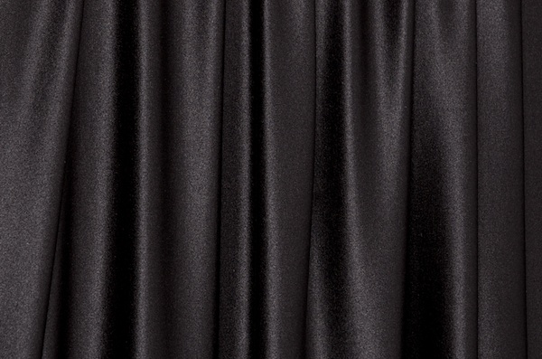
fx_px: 2140
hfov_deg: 14.4
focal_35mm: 142
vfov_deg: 9.6
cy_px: 180
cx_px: 271
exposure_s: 1/800
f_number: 9
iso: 400
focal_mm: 95
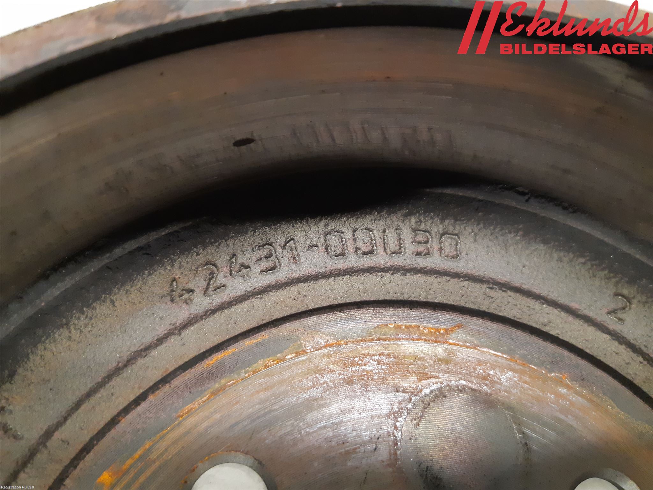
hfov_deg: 67.3
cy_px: 245
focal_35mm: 26
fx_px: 490
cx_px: 326
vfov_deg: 53.1
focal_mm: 3.93
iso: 250
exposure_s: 1/25
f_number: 1.7
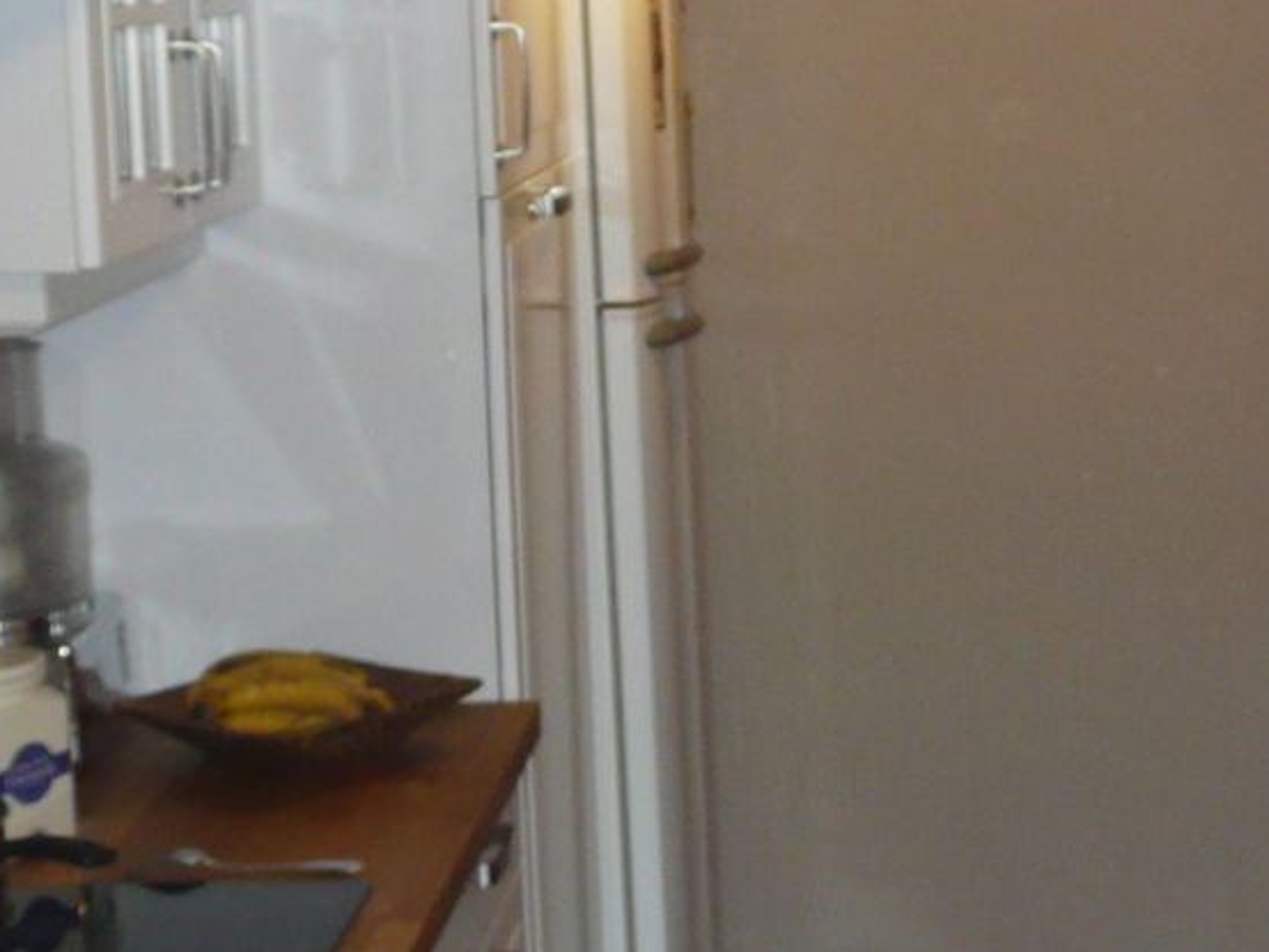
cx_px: 1076
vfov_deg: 18.2
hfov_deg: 23.6
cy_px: 404
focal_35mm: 81
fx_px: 2970
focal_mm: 4.6
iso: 160
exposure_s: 1/30
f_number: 3.3
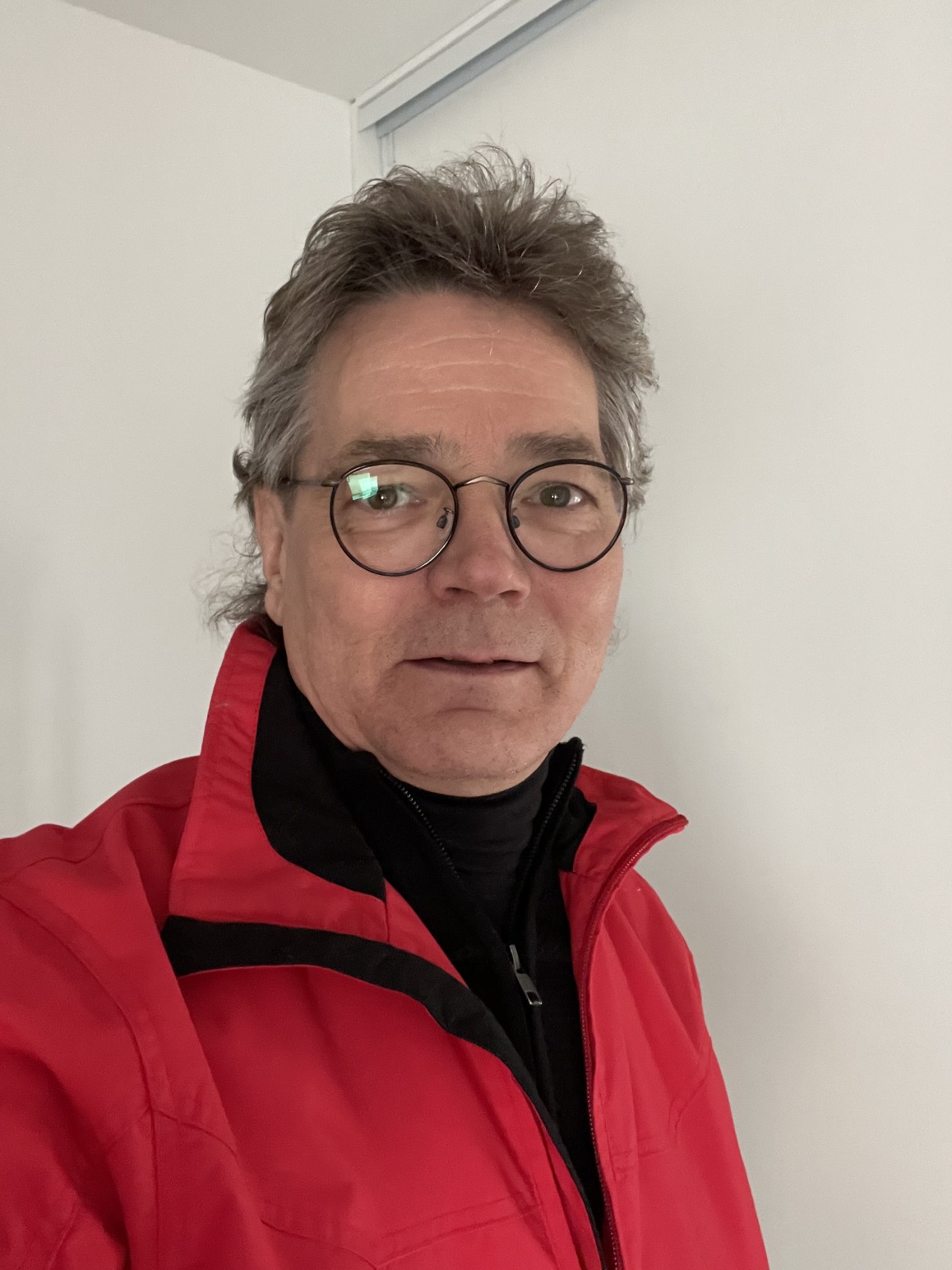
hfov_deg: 46.8
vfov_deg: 60.0
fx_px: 1100
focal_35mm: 30
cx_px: 476
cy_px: 635
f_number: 2.2
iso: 800
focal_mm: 2.71
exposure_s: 1/20
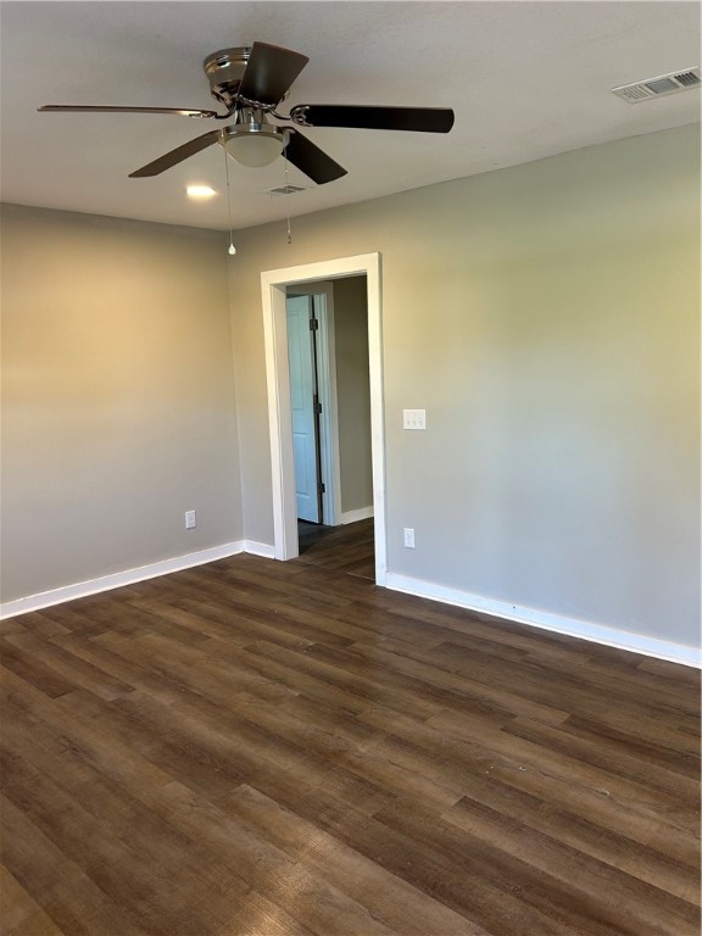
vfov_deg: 67.3
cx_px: 351
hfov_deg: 53.1
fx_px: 703
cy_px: 468
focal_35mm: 26
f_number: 1.5
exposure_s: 1/60
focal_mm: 5.7
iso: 80
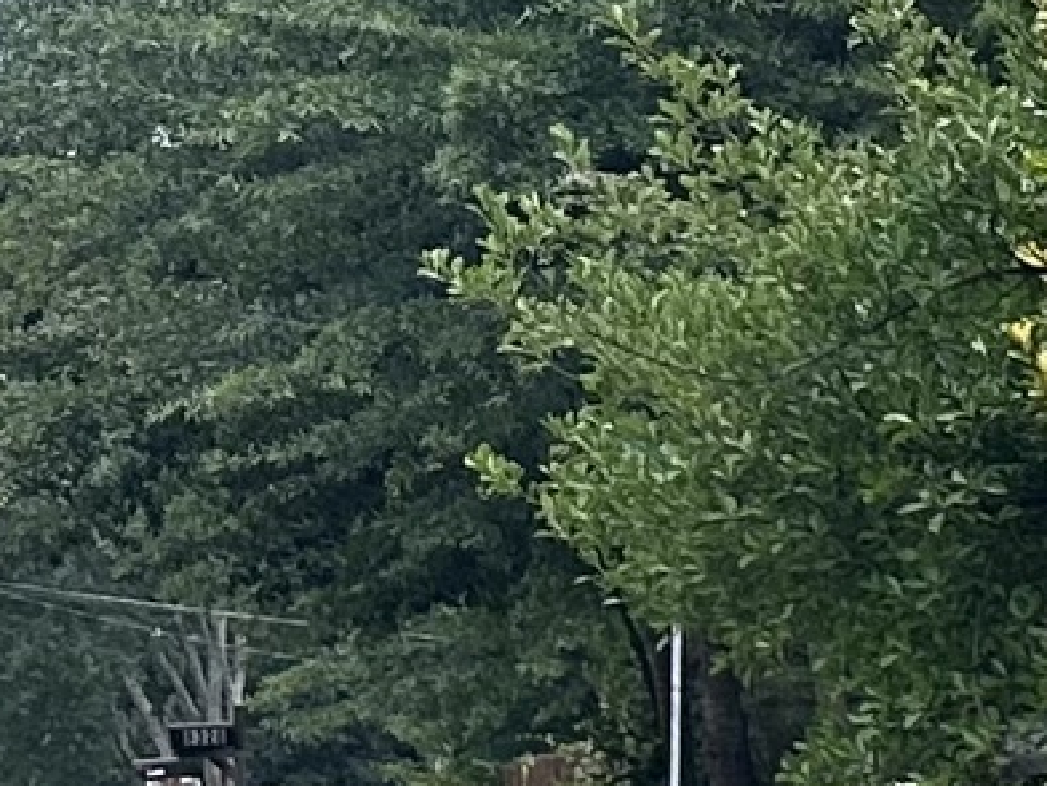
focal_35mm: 188
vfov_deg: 7.7
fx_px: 5686
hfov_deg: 7.9
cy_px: 1254
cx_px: 3854
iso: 80
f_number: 1.78
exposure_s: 1/989
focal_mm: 6.86
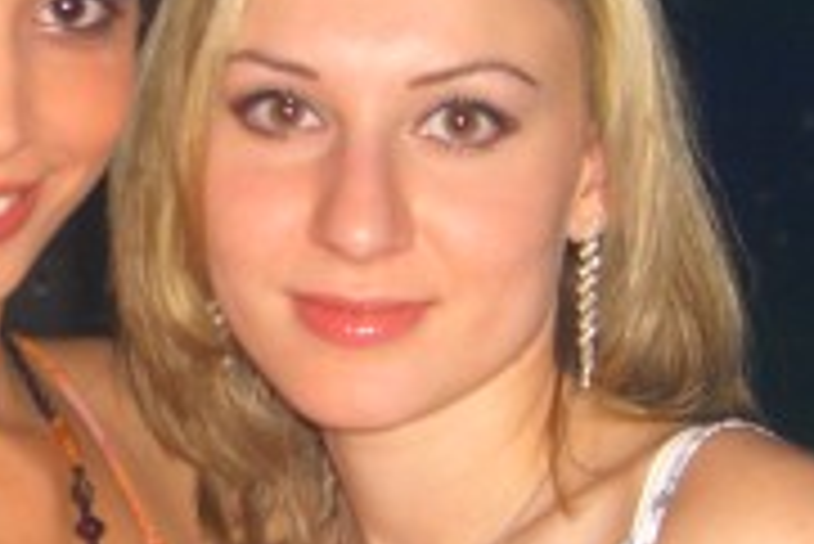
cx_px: 193
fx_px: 2964
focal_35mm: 131
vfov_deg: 10.5
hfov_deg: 15.6
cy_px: 306
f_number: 2.8
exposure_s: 1/60
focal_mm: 7.9
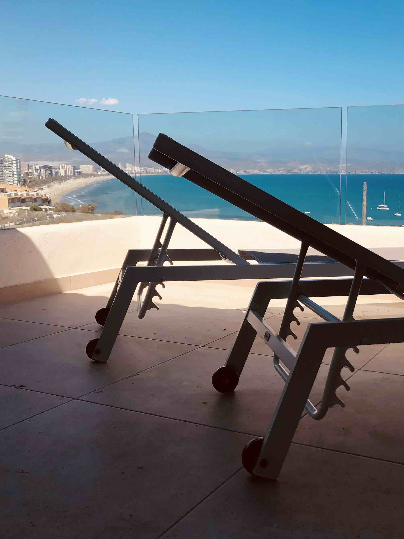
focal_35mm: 38
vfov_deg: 49.0
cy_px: 273
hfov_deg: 36.3
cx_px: 329
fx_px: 591
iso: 20
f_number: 1.8
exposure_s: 1/2667
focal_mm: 4
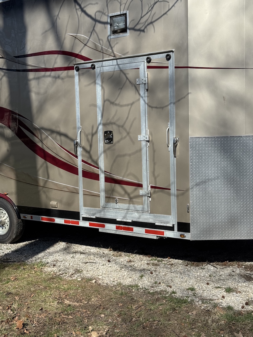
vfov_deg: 39.7
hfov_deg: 30.3
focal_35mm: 48
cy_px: 168
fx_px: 468
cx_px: 126
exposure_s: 1/4608
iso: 64
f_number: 1.78
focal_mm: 6.76
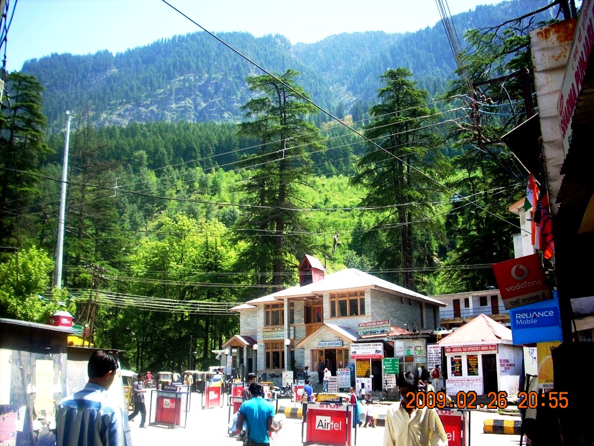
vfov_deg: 38.7
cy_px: 223
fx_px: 635
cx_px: 297
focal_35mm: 37
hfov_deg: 50.1
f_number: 2.8
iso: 64
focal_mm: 6.2
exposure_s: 1/310
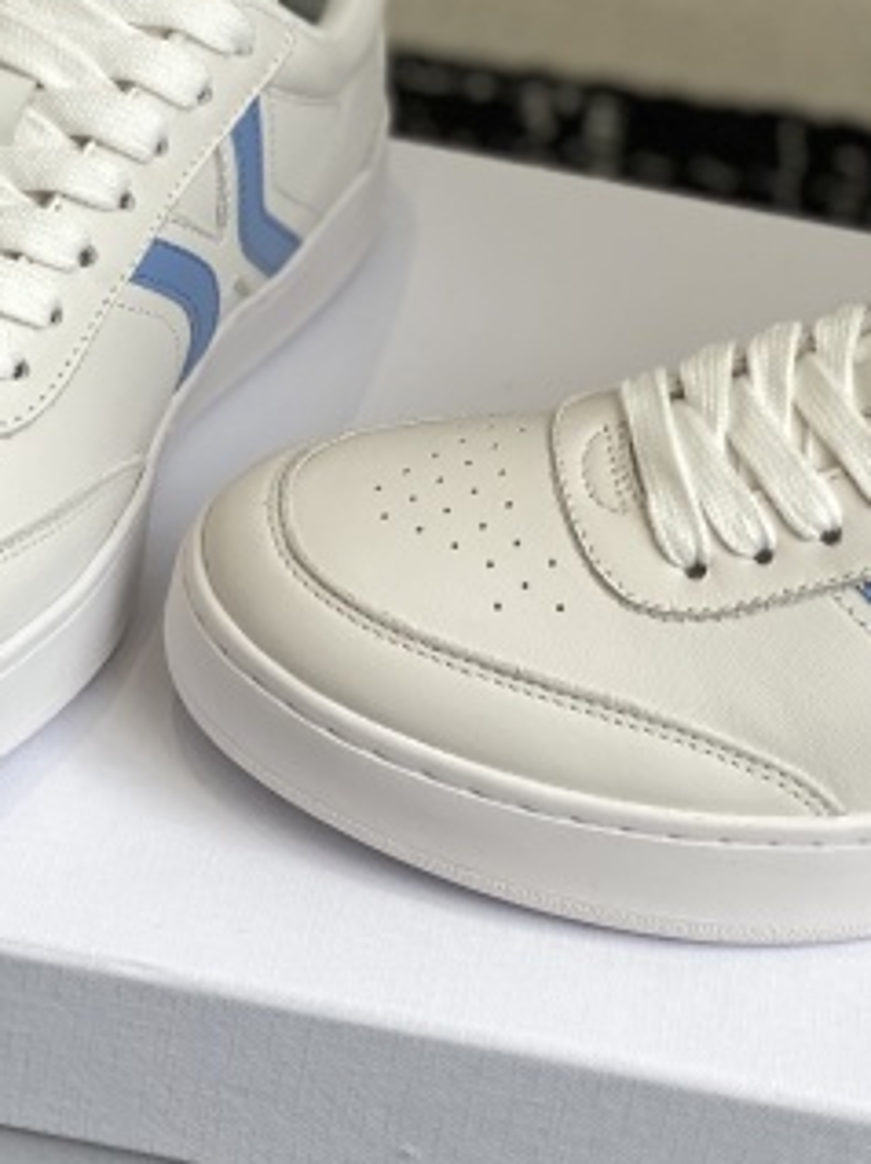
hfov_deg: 11.3
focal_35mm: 131
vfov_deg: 15.0
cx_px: 615
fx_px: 4401
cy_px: 377
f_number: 2
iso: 20
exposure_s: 1/280
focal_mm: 6
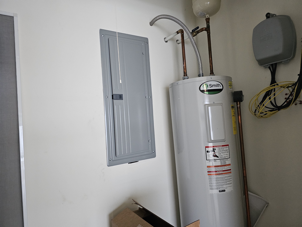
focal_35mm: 23
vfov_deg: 58.9
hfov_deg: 73.9
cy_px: 114
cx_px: 151
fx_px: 201
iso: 640
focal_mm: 6.3
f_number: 1.7
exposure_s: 1/120
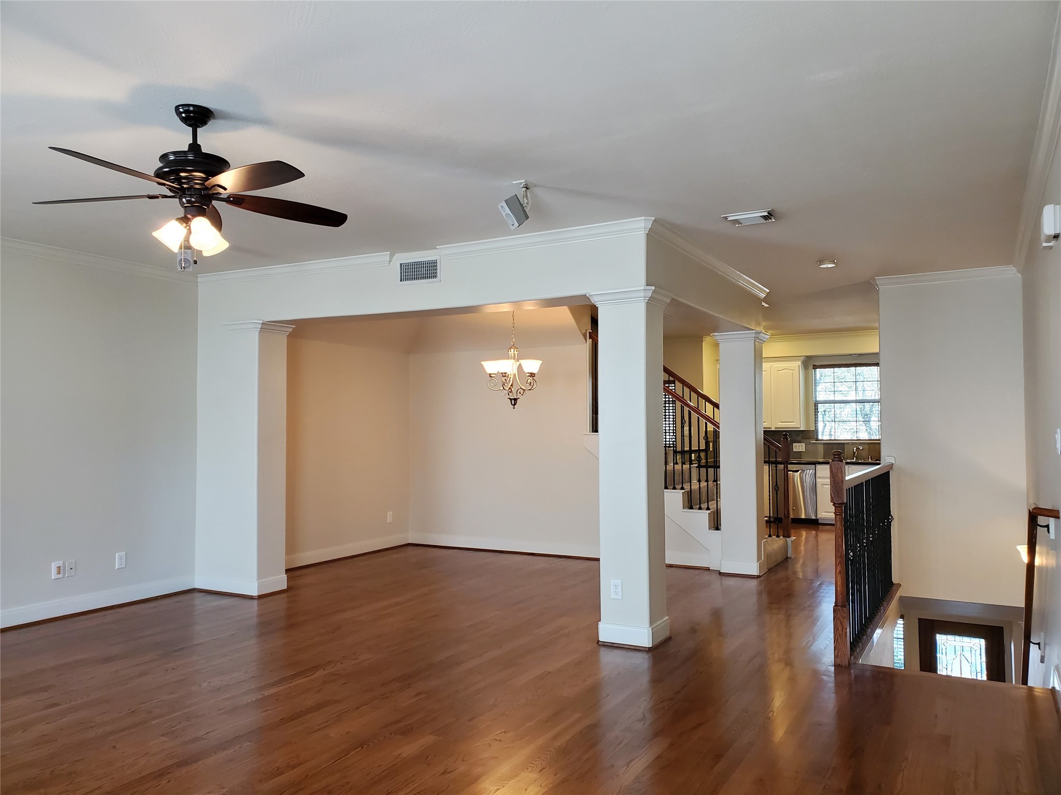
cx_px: 530
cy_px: 398
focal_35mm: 26
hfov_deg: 67.3
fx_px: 797
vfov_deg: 53.1
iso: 250
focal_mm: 4.3
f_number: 2.4
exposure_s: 1/59
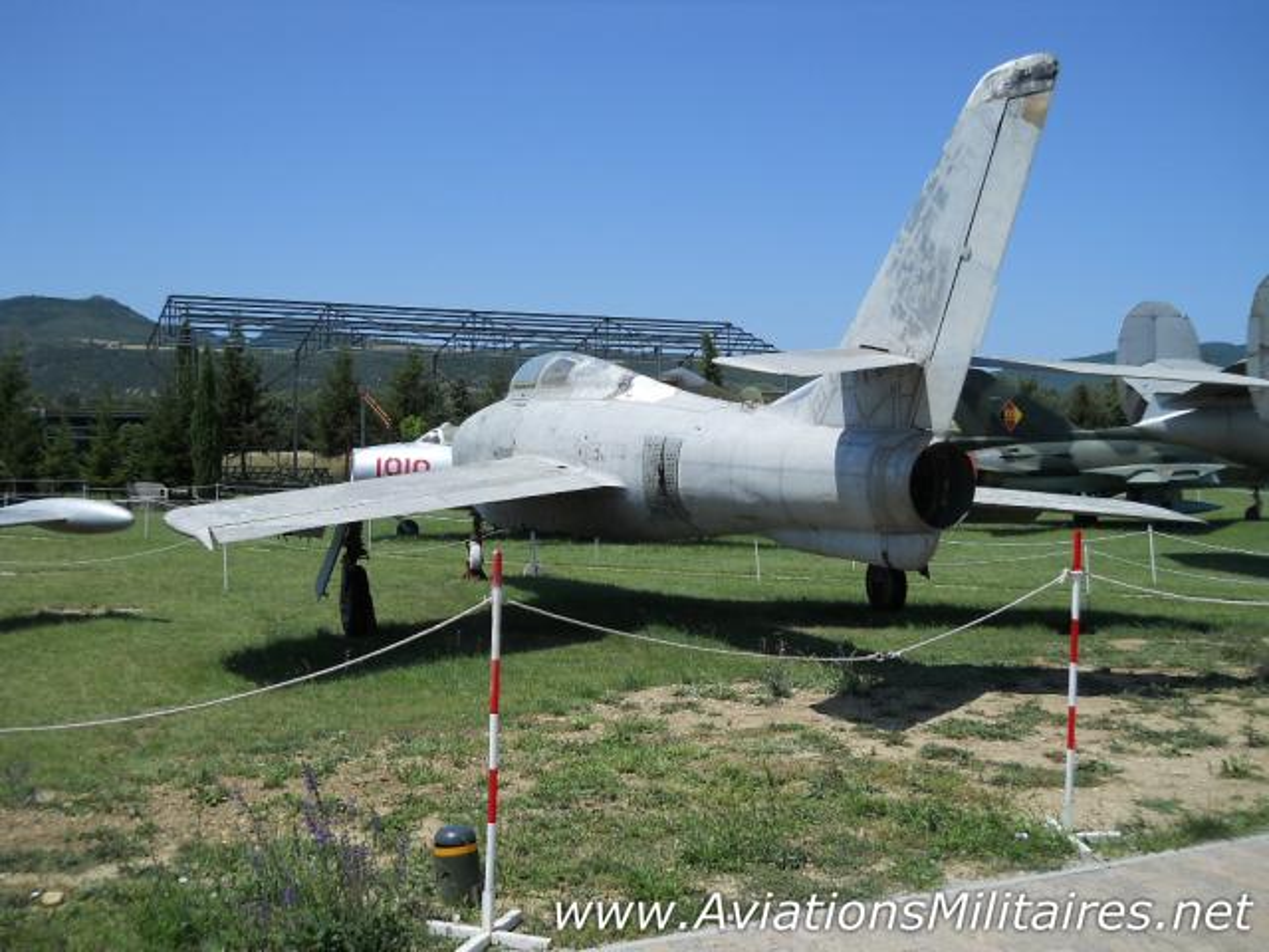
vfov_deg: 35.1
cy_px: 476
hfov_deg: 45.8
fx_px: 1503
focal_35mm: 41
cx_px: 634
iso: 80
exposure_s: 1/500
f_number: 5.5
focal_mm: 6.72
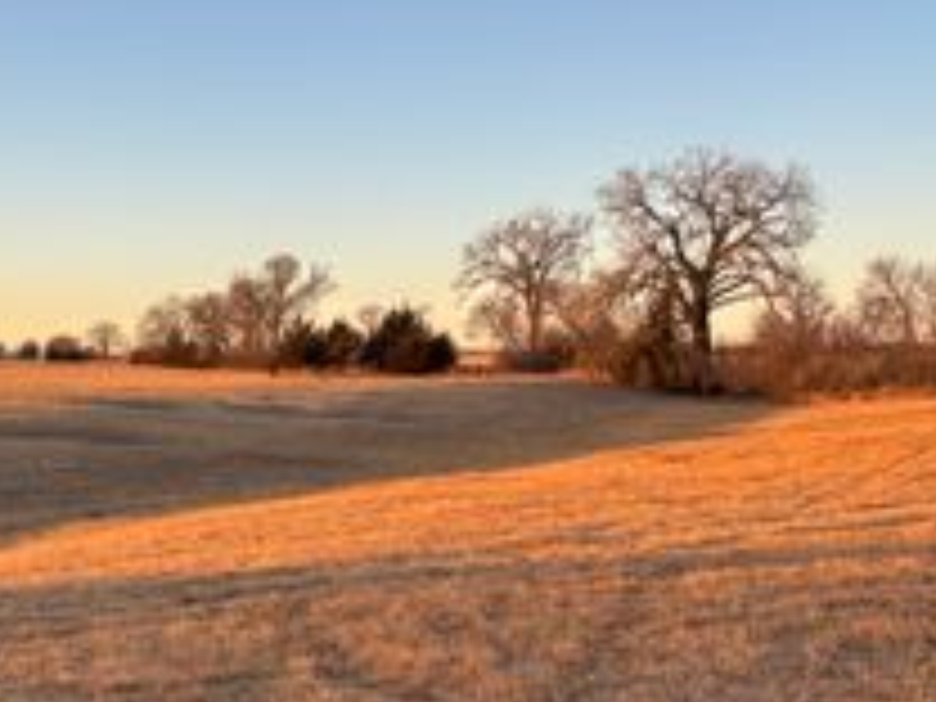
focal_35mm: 54
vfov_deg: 26.6
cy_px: 538
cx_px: 196
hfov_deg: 34.5
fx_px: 1460
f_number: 1.6
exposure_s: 1/512
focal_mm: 5.96
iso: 50
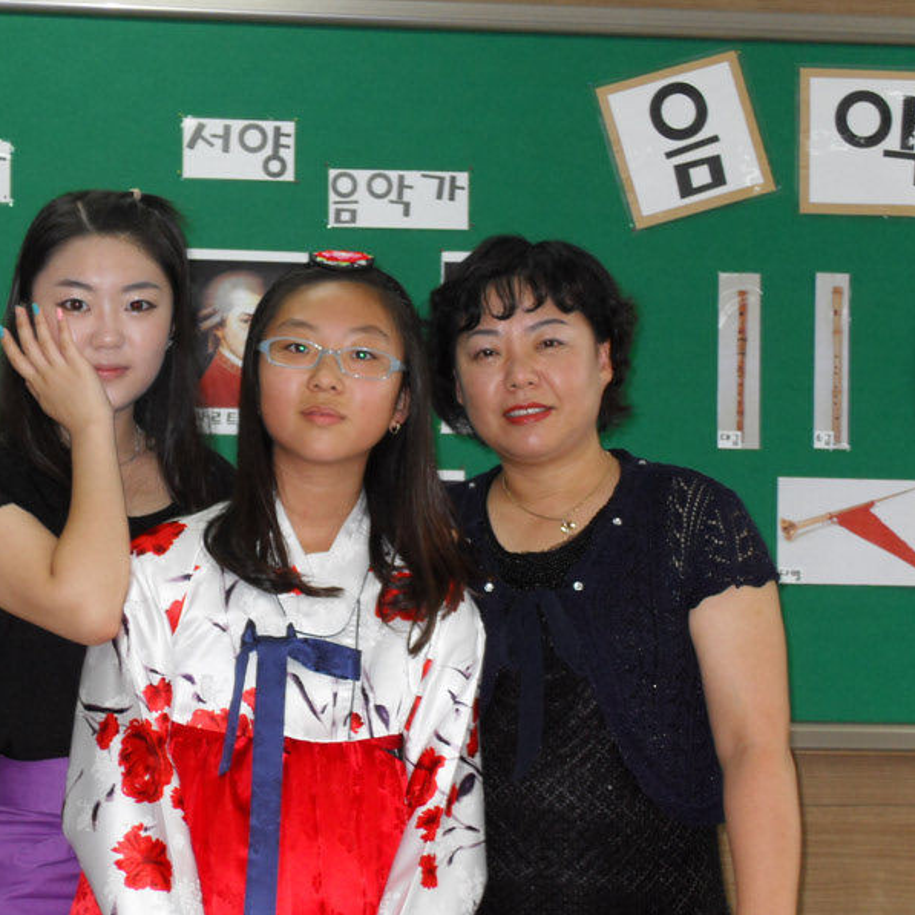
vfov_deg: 22.5
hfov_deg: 22.4
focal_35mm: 77
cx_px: 365
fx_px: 2303
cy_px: 458
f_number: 4.5
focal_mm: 13.9
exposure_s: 1/60
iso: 200
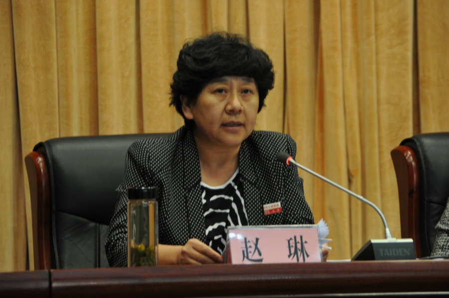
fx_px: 2522
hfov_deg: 10.2
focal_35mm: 202
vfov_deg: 6.8
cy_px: 149
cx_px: 224
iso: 500
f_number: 6.3
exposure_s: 1/40
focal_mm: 135
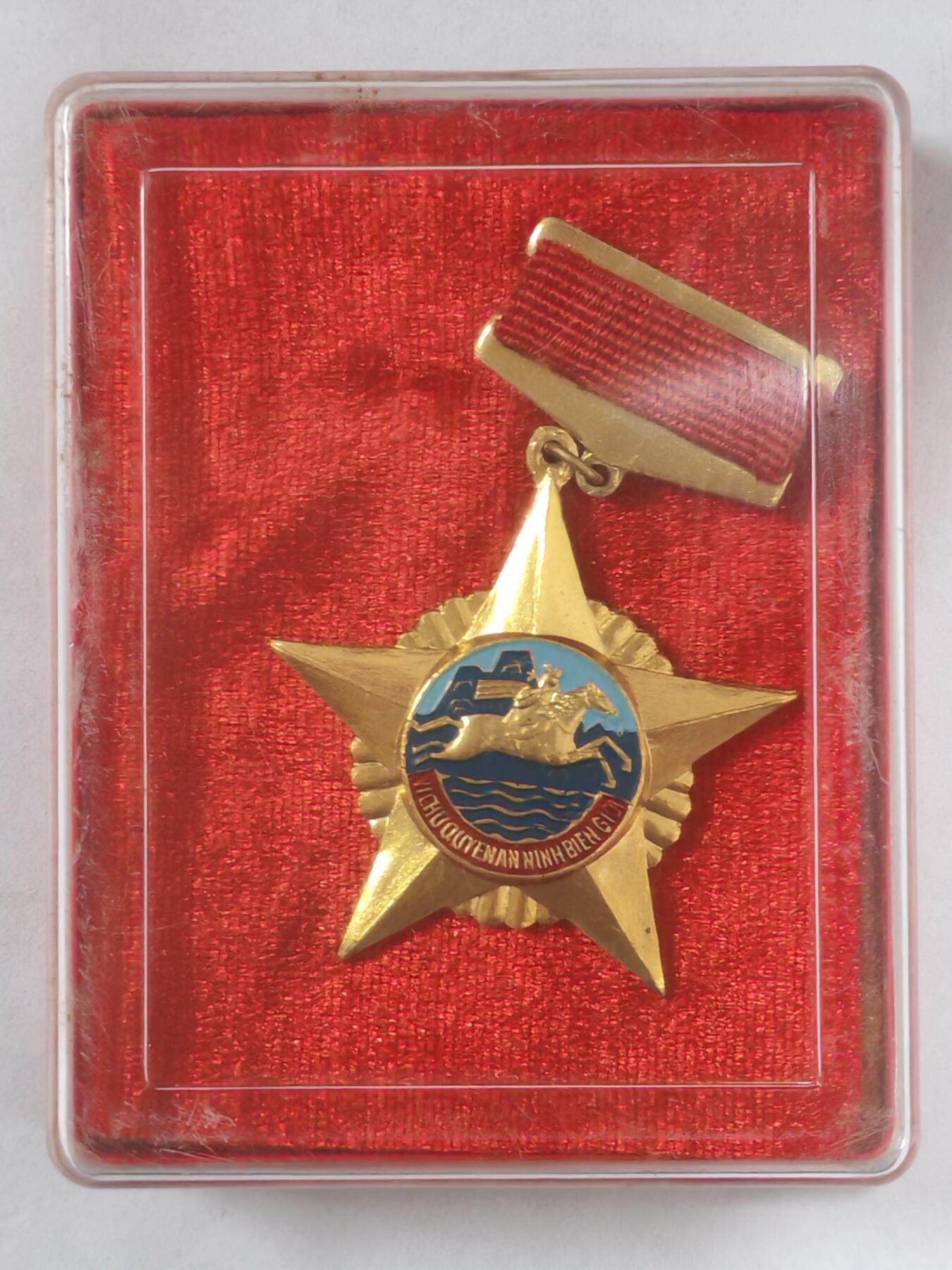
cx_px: 476
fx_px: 2493
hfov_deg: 21.6
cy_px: 635
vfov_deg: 28.6
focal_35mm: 68
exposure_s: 1/25
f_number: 1.95
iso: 640
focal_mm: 5.52
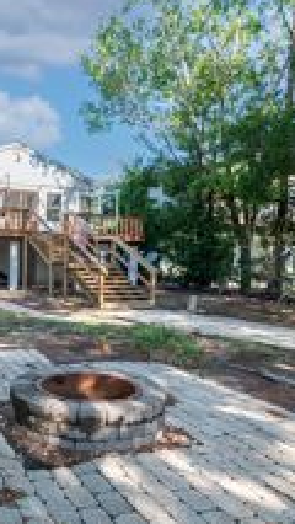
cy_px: 300
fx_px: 431
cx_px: 31
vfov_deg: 62.3
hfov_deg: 35.6
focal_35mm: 31
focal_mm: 14
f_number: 8
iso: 320
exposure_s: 1/5000
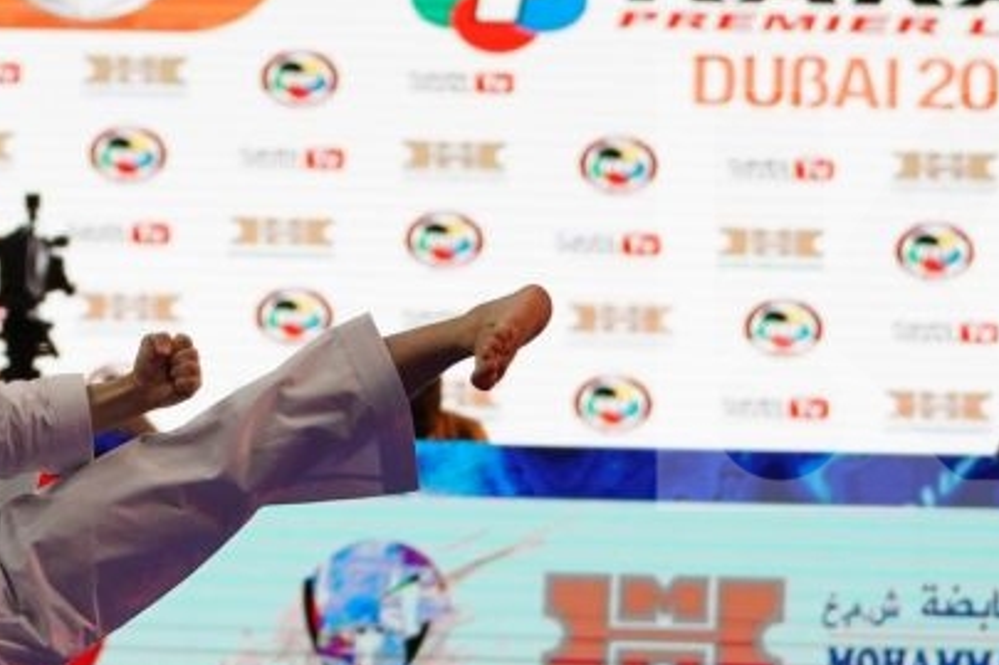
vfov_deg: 4.4
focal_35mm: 312
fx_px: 8654
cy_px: 287
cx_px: 49
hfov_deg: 6.6
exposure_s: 1/500
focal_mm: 70
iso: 1000
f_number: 2.8
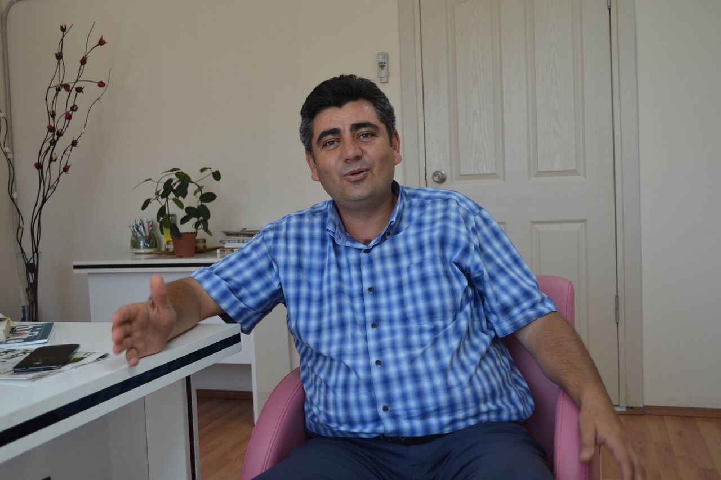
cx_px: 360
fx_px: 781
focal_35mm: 39
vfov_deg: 34.2
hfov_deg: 49.6
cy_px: 240
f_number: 4.2
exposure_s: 1/13
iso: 100
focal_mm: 26
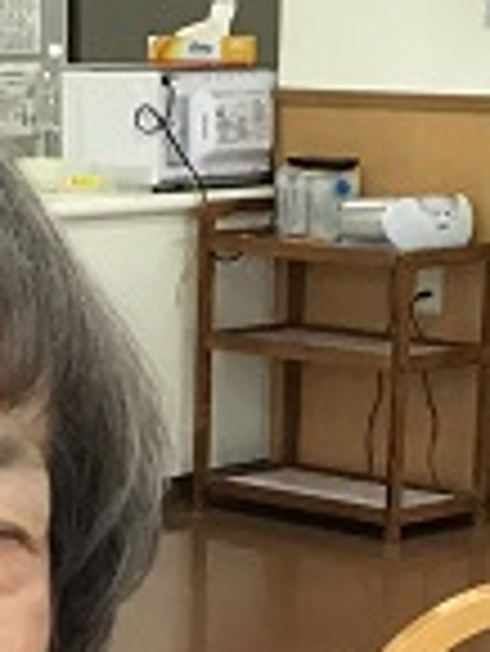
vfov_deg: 13.4
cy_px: 845
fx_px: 2676
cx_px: 157
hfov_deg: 10.5
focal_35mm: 142
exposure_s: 1/30
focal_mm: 3.3
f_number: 2.4
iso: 32
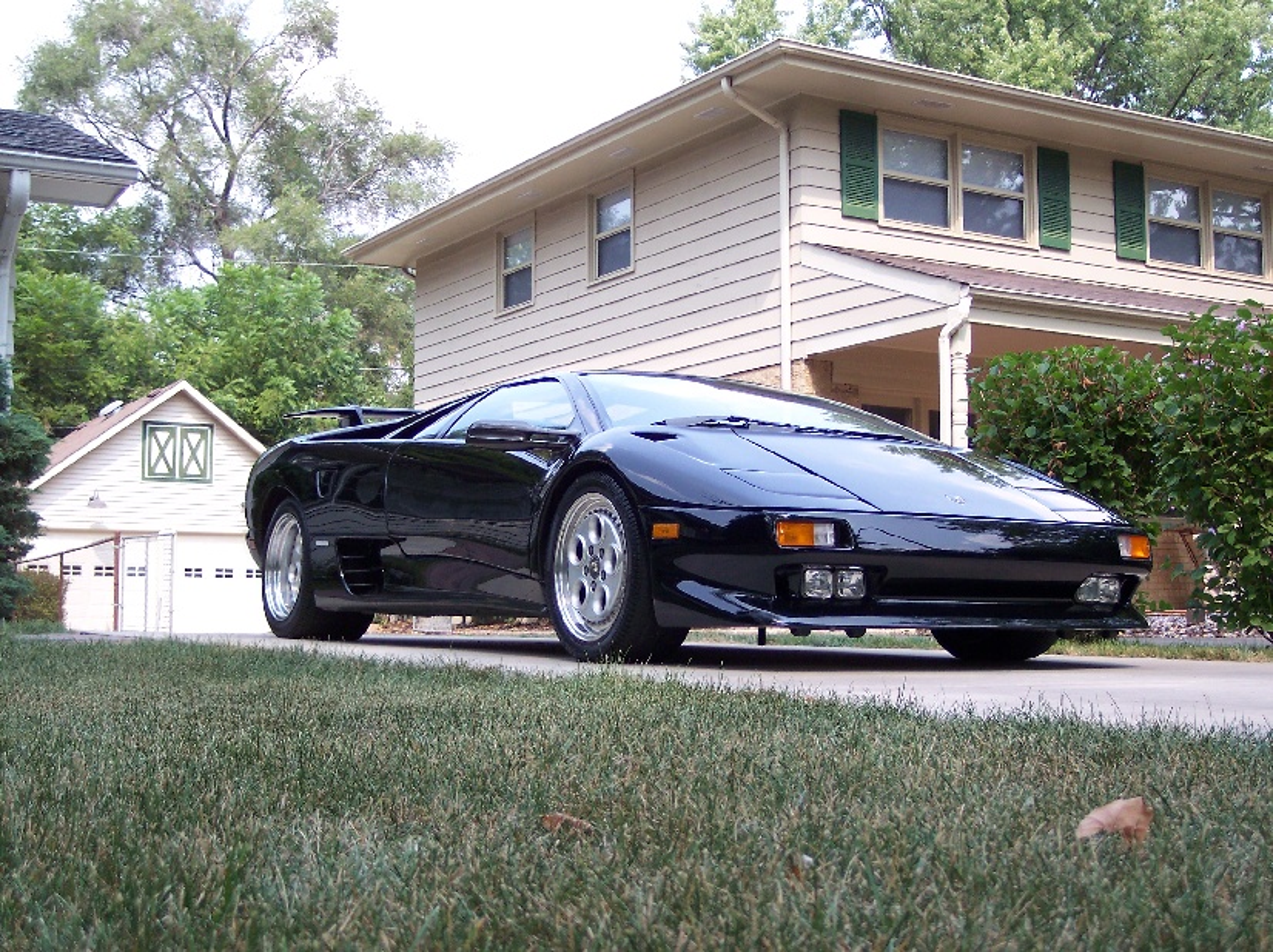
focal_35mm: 51
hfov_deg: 37.5
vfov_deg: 28.5
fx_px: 1874
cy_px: 476
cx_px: 636
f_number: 3.4
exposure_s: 1/500
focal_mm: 10.7
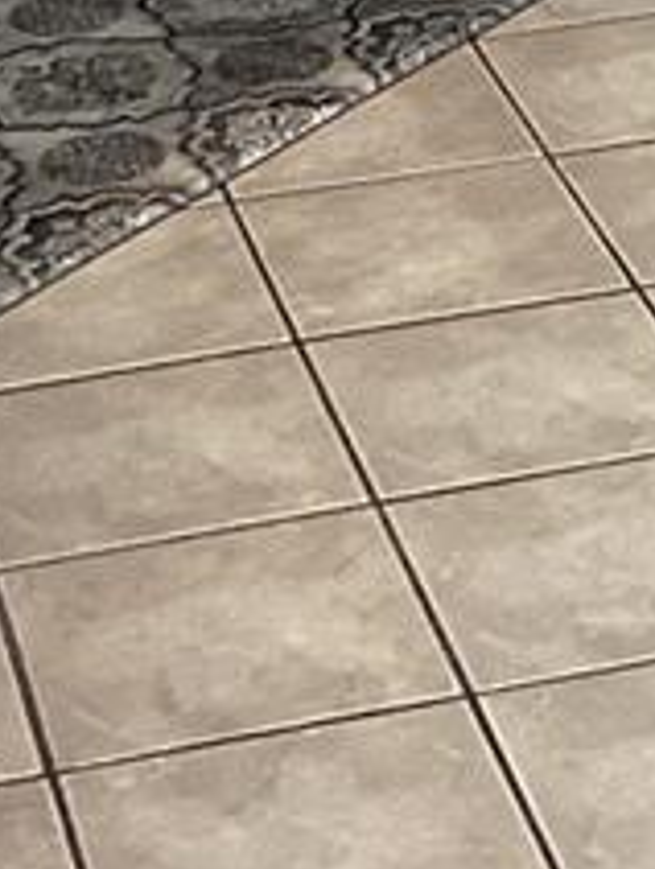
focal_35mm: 176
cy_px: -766
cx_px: 770
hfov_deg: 8.4
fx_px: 4427
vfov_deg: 10.5
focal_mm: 3.3
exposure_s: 1/60
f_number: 2.4
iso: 80
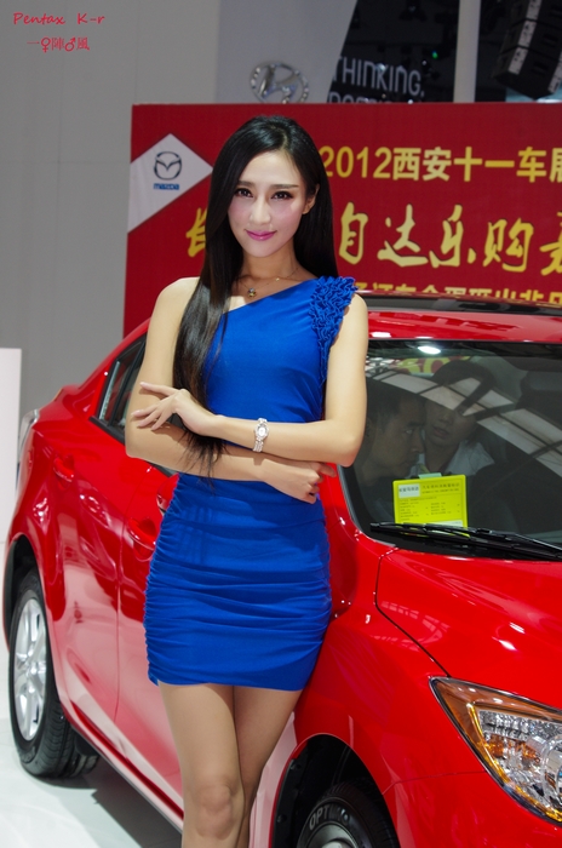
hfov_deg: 16.6
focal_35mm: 82
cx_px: 281
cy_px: 424
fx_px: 1928
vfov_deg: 24.8
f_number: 8
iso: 400
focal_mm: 55
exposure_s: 1/50
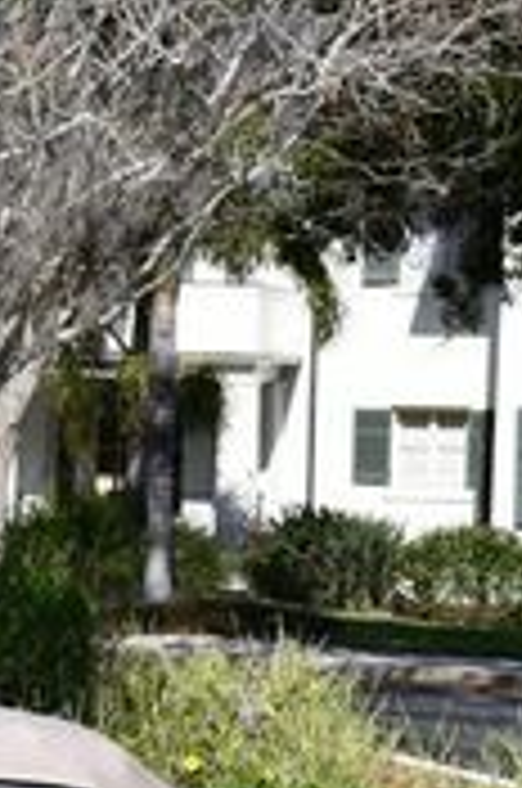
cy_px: 666
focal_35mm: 176
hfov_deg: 7.5
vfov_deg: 11.6
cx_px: -400
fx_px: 3843
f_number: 9
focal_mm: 24
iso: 100
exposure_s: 1/320
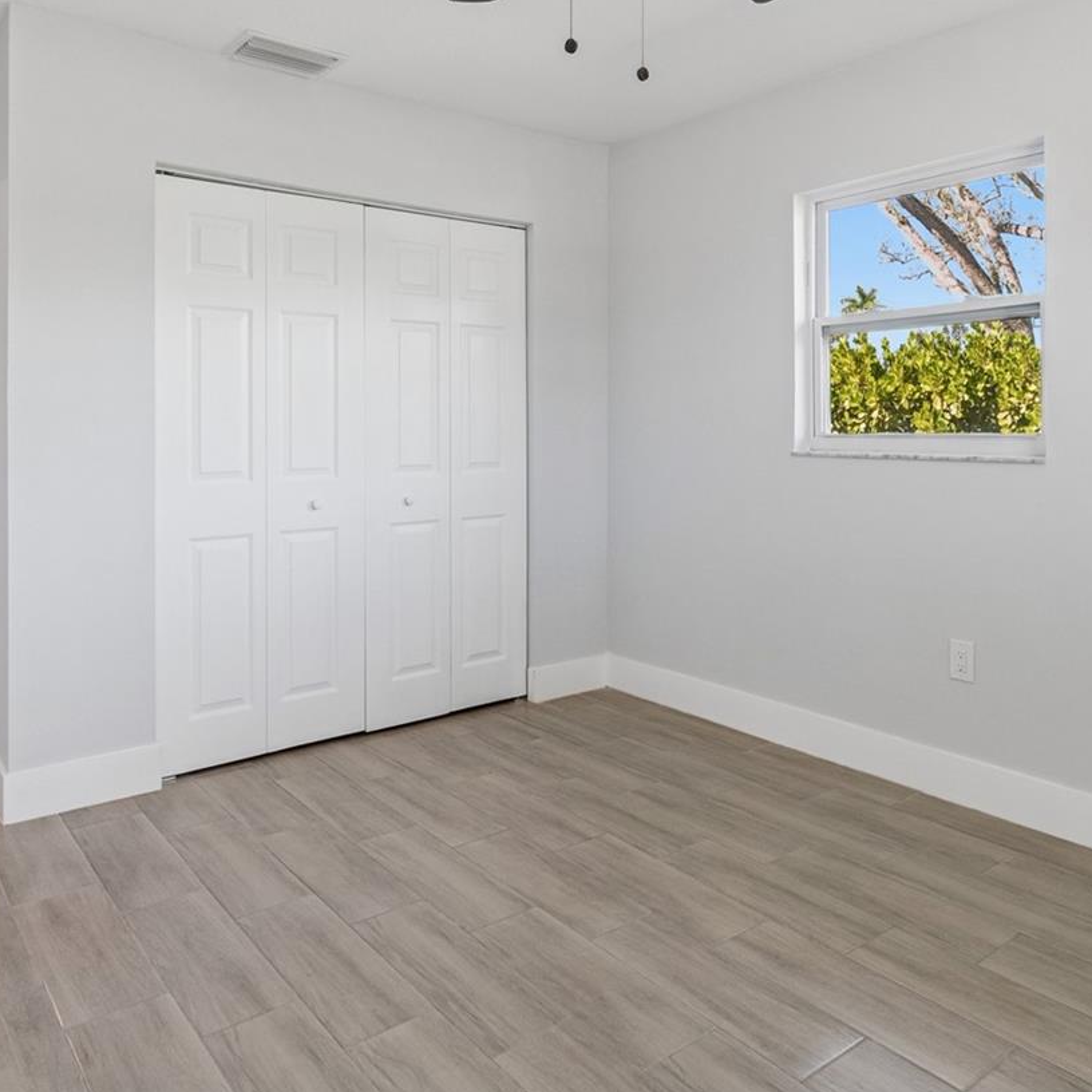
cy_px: 431
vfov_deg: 62.3
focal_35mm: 25
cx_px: 585
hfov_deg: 62.9
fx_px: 892
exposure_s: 1/80
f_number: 7.1
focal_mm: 10
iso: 640
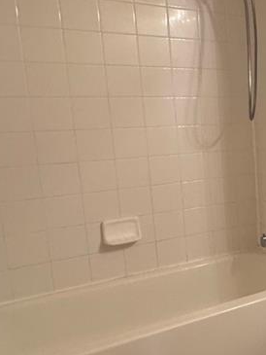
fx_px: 471
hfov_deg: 24.6
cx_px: 397
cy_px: 177
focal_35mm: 46
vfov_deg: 41.2
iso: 250
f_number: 2.2
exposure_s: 1/60
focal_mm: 2.22
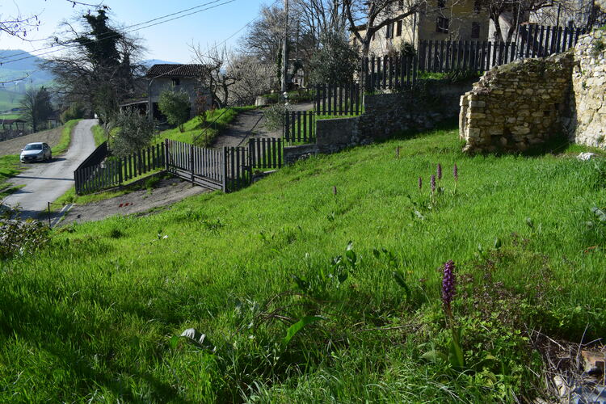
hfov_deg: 67.4
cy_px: 202
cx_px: 303
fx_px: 454
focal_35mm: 27
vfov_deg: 47.9
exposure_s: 1/500
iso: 400
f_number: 11
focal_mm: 18
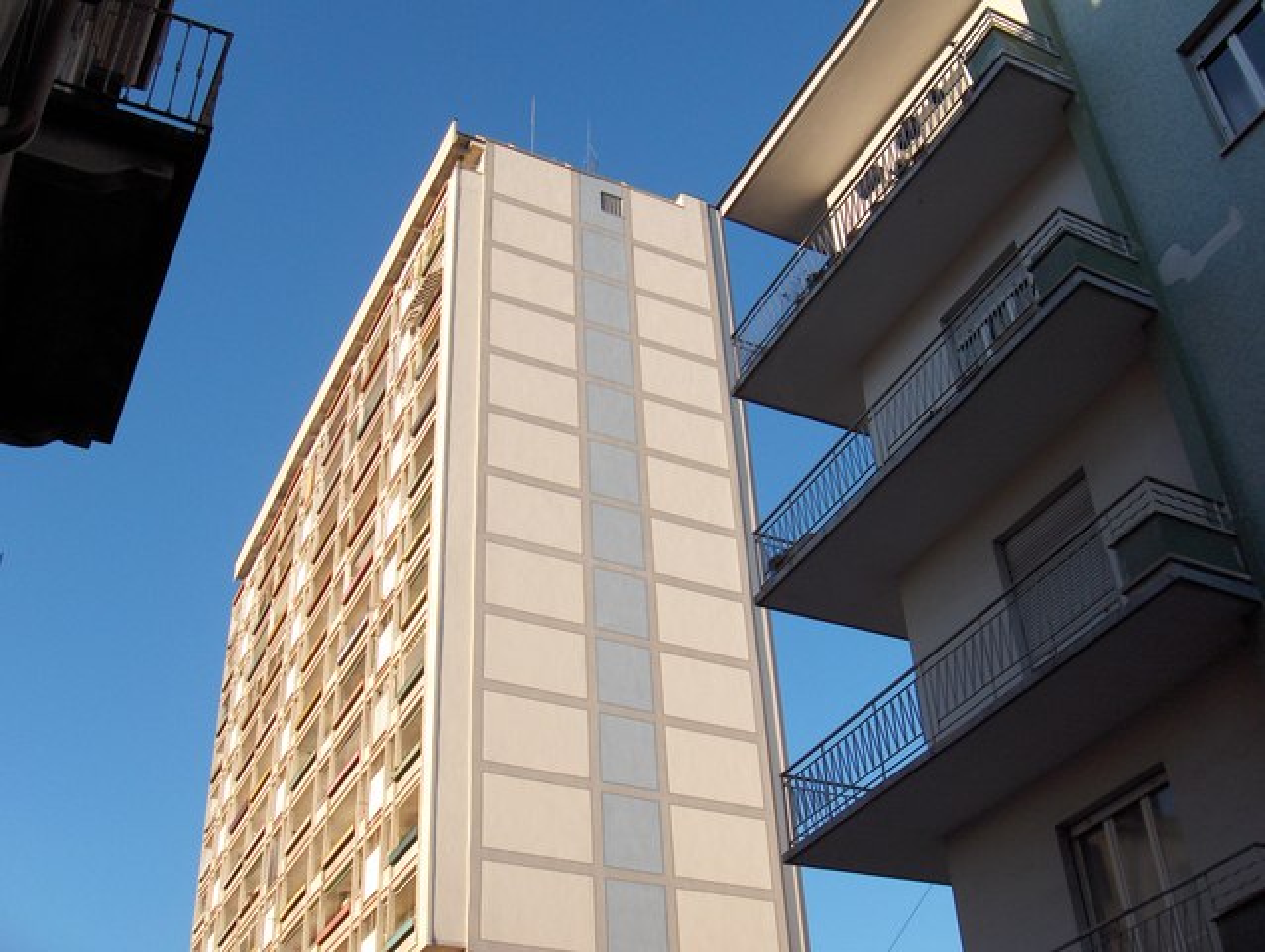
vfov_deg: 36.9
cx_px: 632
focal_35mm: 39
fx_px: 1427
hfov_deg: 47.8
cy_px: 476
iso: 50
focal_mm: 8
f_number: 4.8
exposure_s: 1/376
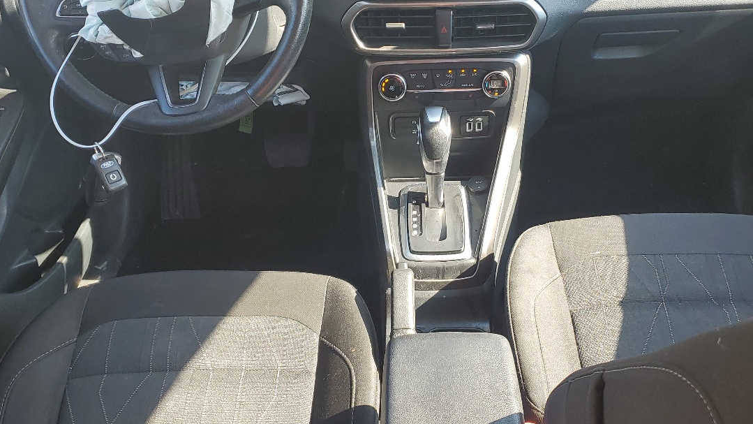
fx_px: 839
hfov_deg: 48.1
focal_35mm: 42
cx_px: 440
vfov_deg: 28.3
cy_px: 234
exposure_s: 1/172
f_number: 1.5
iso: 50
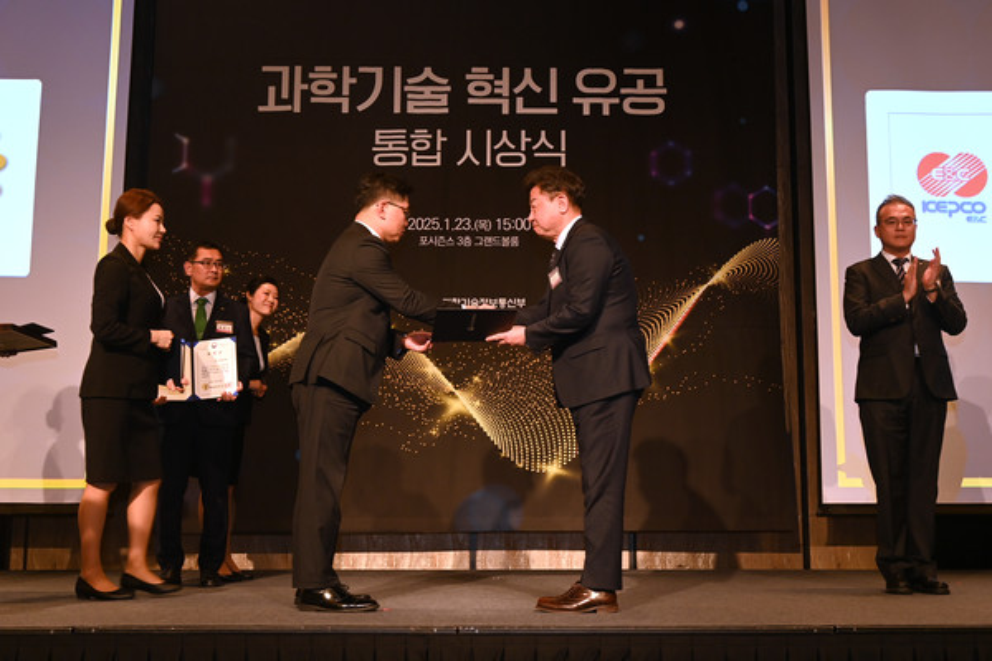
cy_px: 330
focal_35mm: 38
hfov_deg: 50.7
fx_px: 1047
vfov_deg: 35.1
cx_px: 496
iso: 1000
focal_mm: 38
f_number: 5.6
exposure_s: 1/60
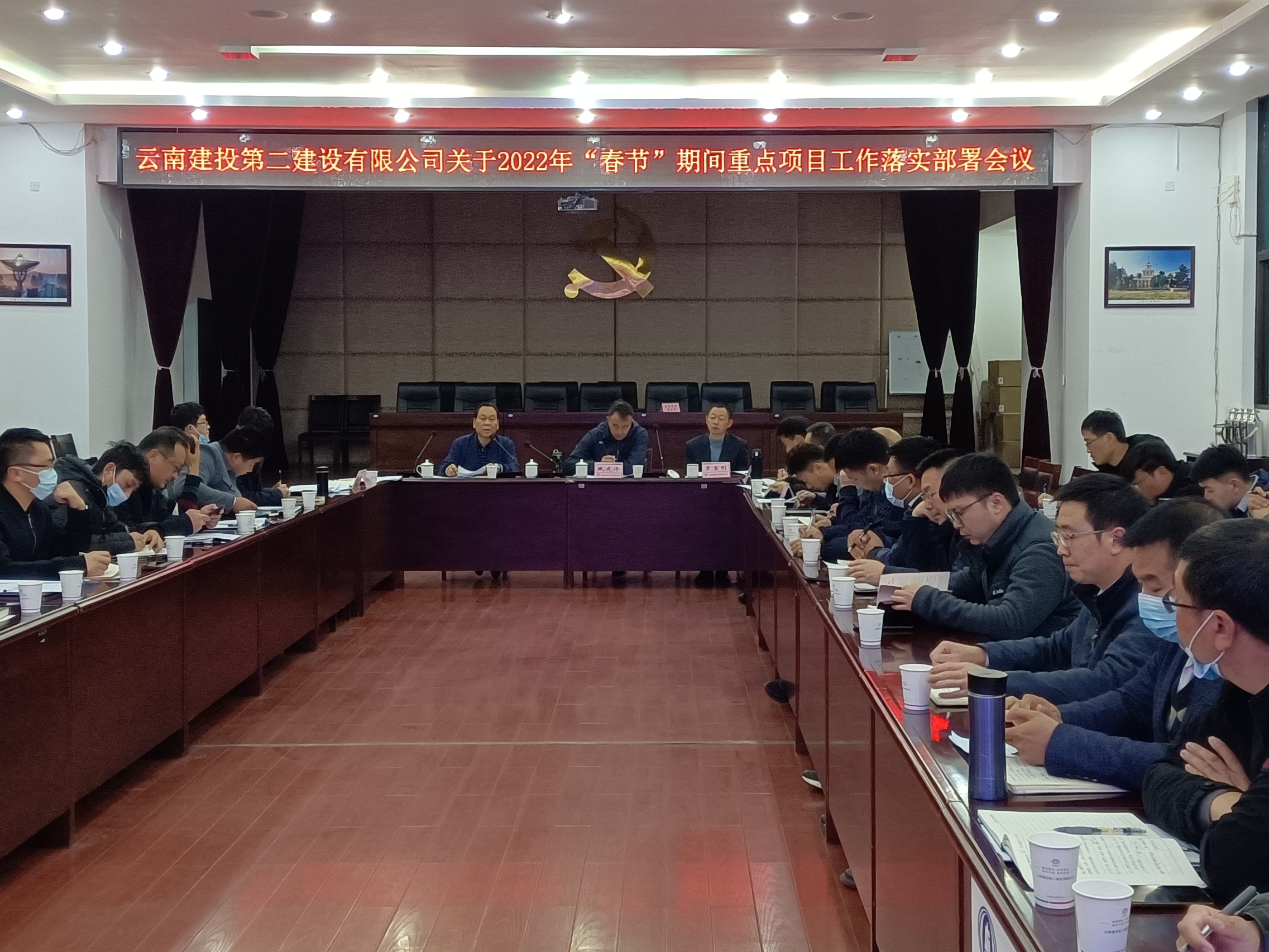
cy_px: 427
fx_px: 1613
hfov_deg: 42.9
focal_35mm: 44
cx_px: 664
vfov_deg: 32.9
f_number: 1.79
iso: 418
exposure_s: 1/100
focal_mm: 4.71
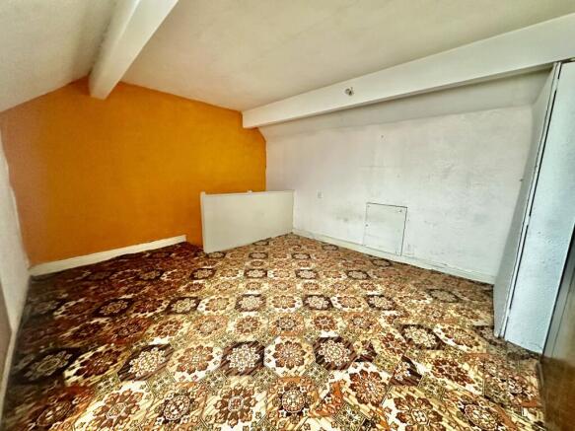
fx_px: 233
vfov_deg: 85.7
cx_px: 288
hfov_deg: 102.1
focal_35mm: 14
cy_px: 216
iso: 800
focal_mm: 2.22
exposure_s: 1/60
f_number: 2.2
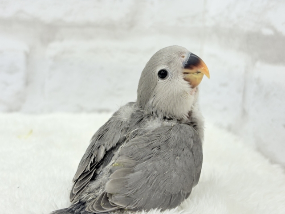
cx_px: 142
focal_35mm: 52
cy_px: 107
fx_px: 428
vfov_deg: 28.0
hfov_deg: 36.8
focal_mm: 5.96
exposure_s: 1/50
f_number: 1.6
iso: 40
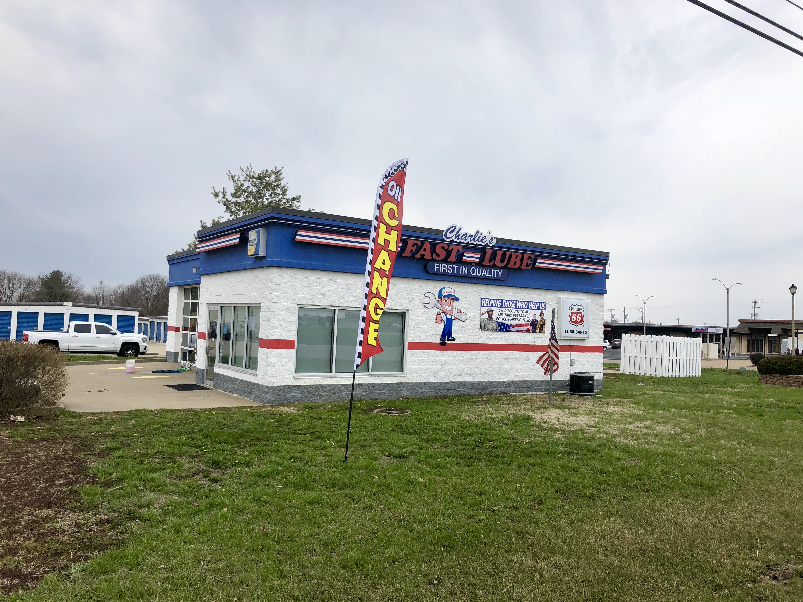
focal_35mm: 28
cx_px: 402
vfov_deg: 49.7
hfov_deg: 63.4
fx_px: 650
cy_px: 301
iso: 20
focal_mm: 3.99
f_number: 1.8
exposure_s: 1/1779
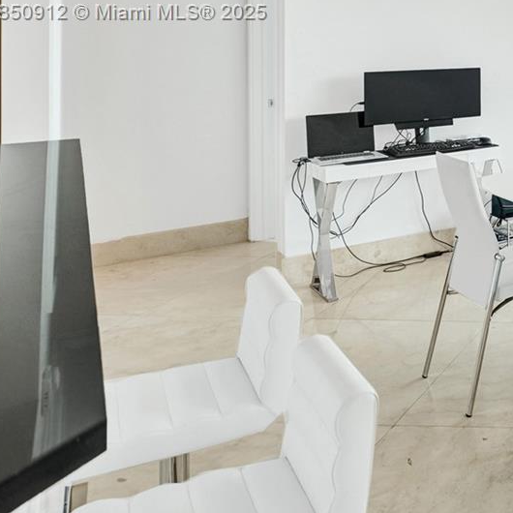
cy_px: 14
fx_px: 687
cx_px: 731
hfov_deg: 29.2
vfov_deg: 37.1
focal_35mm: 41
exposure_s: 1/320
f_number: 4
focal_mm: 16
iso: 160
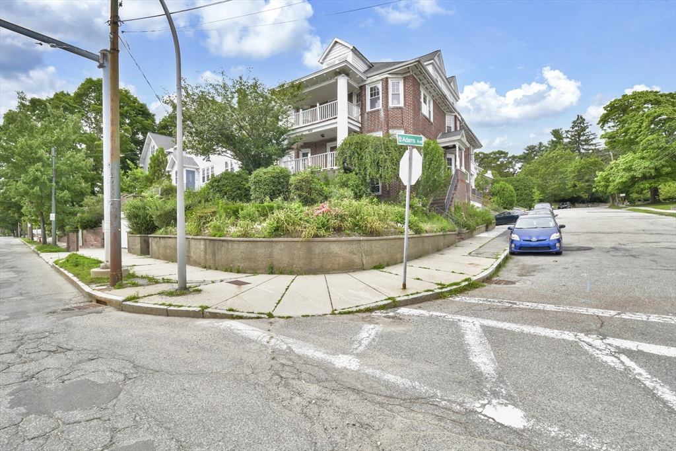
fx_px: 282
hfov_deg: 100.4
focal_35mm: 15
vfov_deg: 77.3
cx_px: 338
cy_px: 226
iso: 100
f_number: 14
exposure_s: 1/30
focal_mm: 15
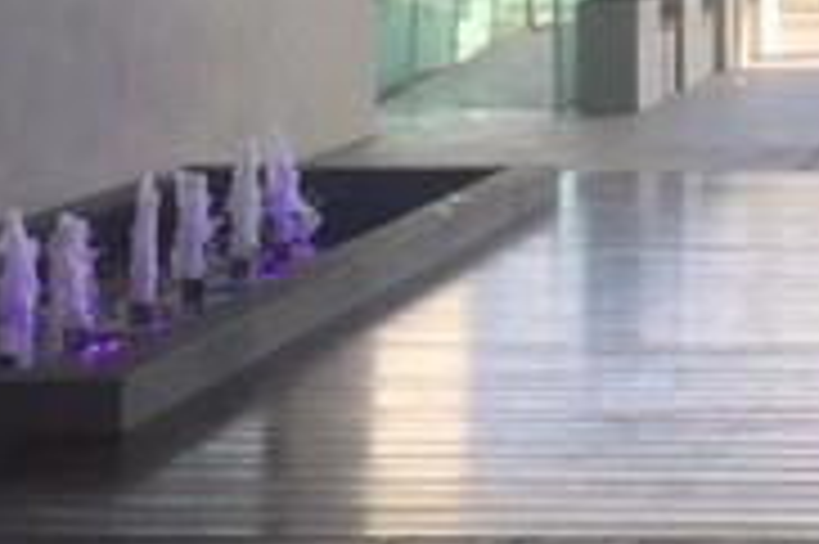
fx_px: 2409
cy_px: -81
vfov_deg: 12.6
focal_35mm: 106
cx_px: 1035
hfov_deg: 18.1
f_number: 2.2
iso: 32
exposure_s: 1/842
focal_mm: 4.15
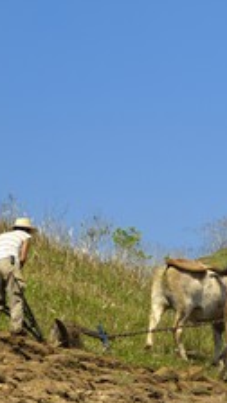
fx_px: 6303
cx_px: 302
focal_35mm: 589
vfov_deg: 3.7
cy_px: 248
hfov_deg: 2.1
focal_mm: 200
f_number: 9
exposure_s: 1/160
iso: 100
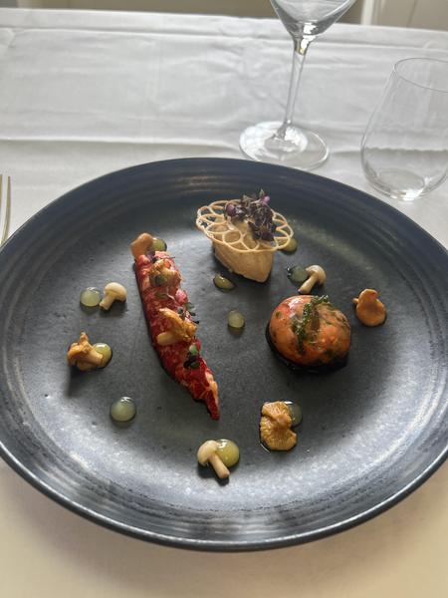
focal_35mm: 26
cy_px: 299
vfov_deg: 67.3
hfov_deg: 53.1
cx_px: 224
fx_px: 449
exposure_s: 1/125
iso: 32
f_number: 1.5
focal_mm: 5.7
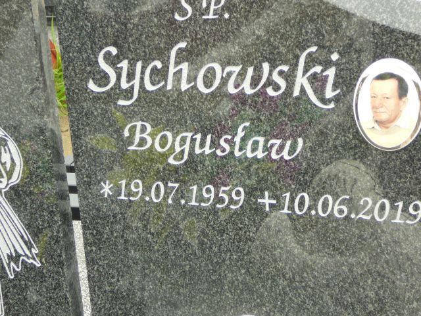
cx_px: 210
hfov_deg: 22.5
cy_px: 158
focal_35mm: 87
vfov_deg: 17.0
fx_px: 1058
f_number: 3.8
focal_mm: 13
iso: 100
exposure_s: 1/60
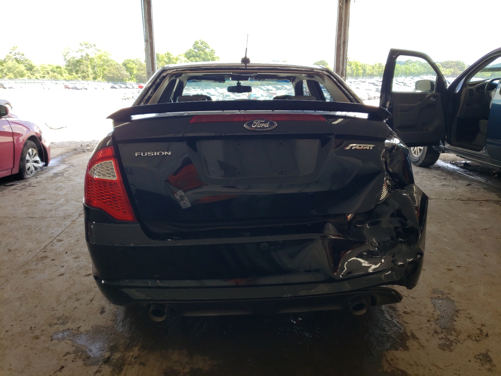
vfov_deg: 53.1
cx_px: 250
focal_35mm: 26
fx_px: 376
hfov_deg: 67.3
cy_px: 188
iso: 50
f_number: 1.5
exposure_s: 1/238
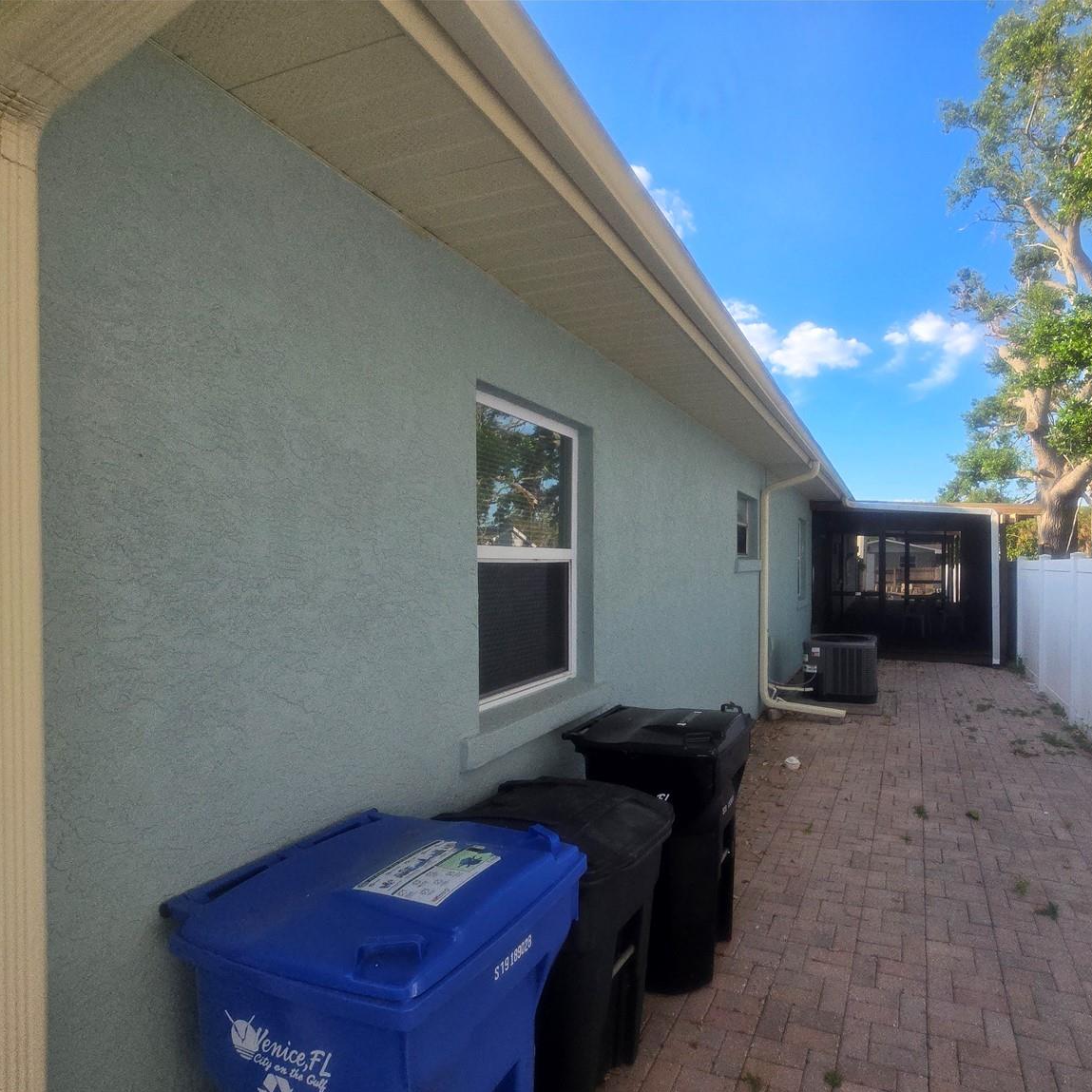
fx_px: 571
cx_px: 711
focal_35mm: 16
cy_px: 569
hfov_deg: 84.9
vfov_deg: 87.4
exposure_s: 1/673
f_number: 2.2
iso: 50
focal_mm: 2.2
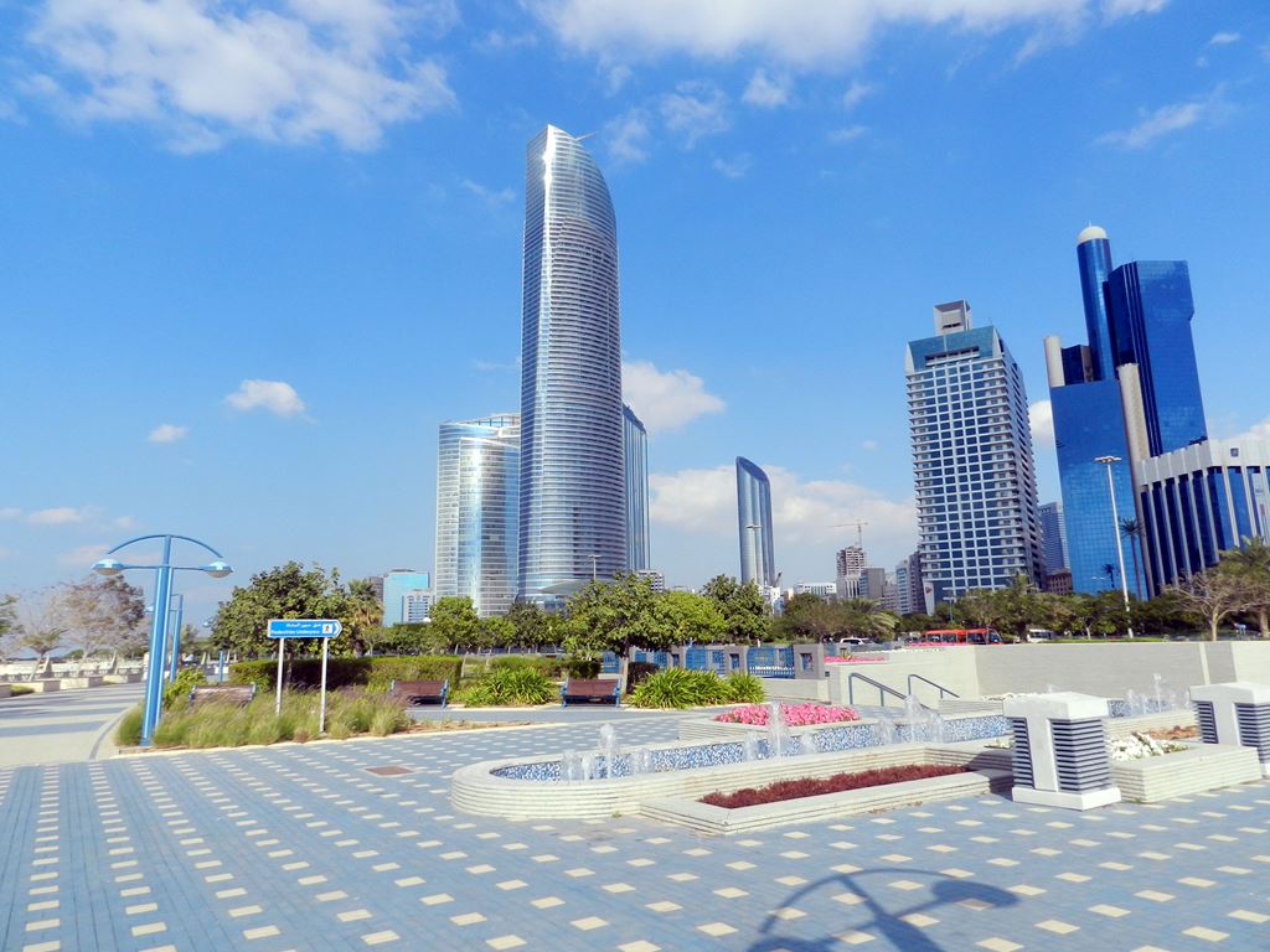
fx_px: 844
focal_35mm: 23
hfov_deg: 73.9
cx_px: 635
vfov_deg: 58.9
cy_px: 476
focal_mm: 4
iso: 160
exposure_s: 1/800
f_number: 4.5
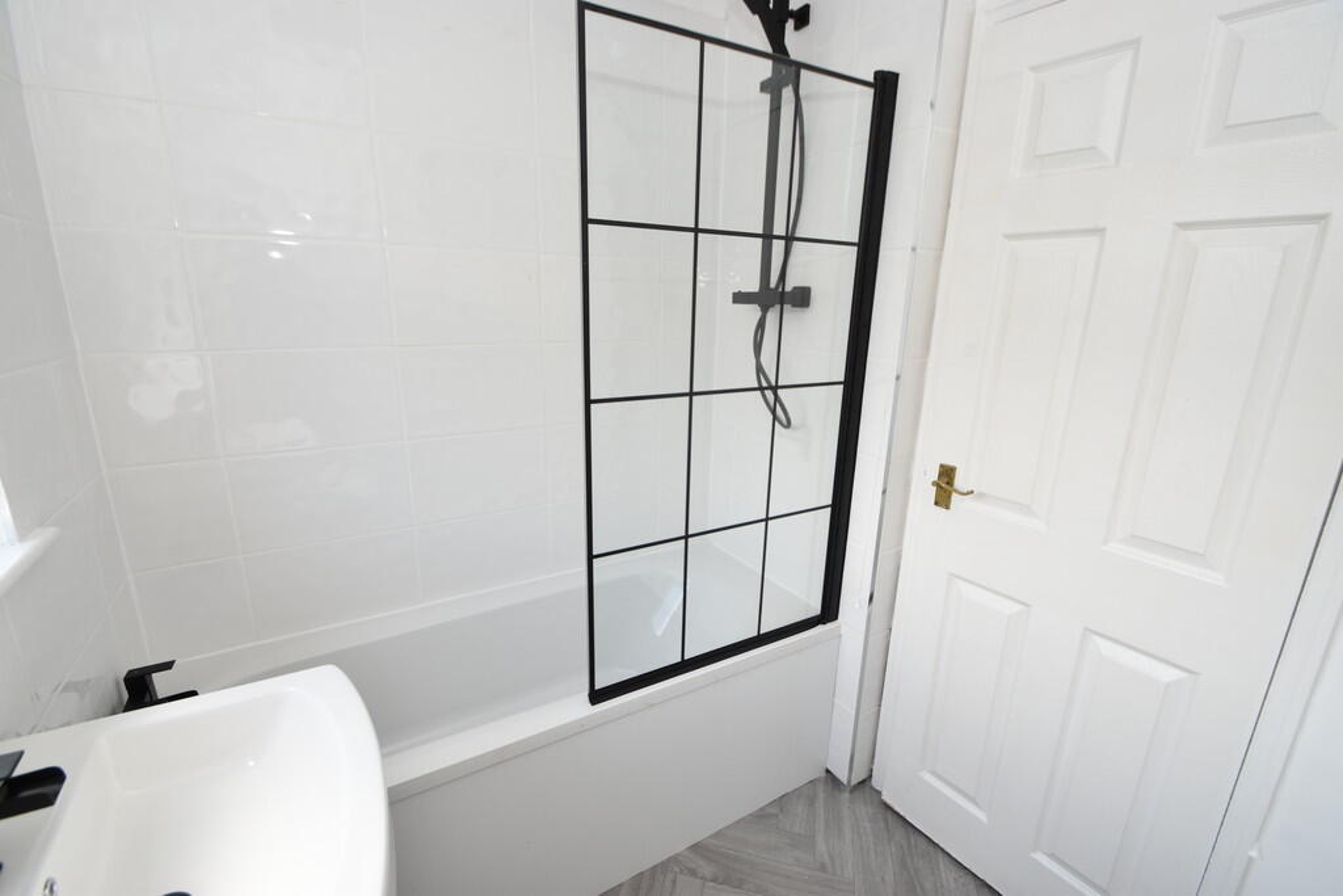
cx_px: 672
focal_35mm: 15
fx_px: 560
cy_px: 448
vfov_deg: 77.3
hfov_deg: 100.4
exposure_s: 1/125
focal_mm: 10
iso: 250
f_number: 5.6
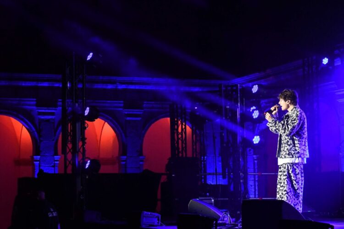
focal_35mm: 98
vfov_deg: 14.0
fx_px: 936
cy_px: 114
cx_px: 172
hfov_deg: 20.8
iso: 5000
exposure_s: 1/160
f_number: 8
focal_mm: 82
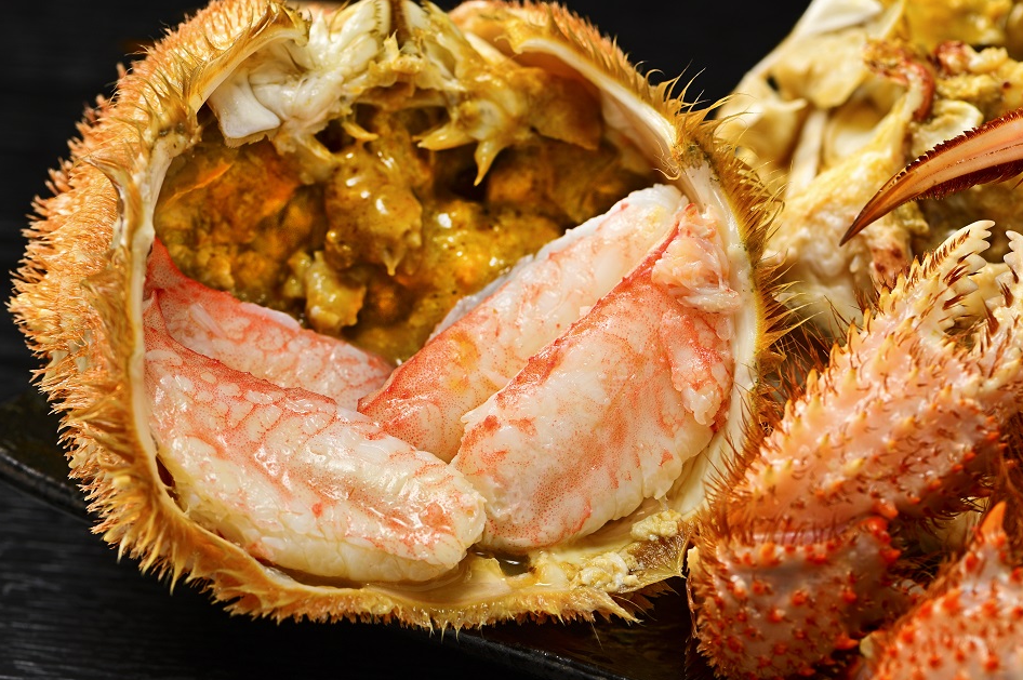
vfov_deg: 12.3
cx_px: 536
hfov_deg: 18.4
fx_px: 3151
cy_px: 351
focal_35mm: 111
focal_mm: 105
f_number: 11
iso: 200
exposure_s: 1/125
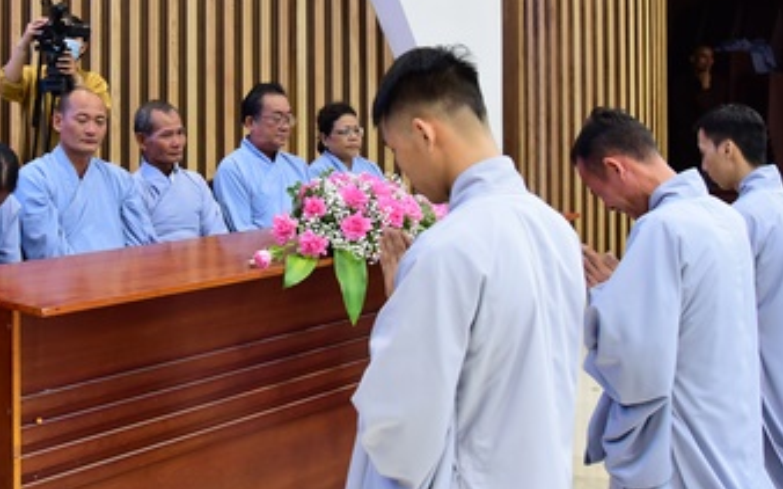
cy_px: 49
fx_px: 1131
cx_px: 262
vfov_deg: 23.7
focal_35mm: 53
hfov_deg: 37.8
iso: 1250
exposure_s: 1/30
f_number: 4.5
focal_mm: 27
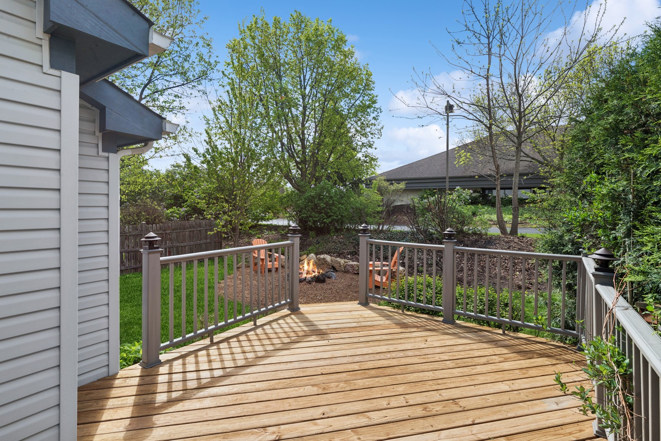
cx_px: 330
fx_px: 312
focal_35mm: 17
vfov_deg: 70.5
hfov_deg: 93.3
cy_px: 220
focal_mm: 17
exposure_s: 1/250
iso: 200
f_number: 11
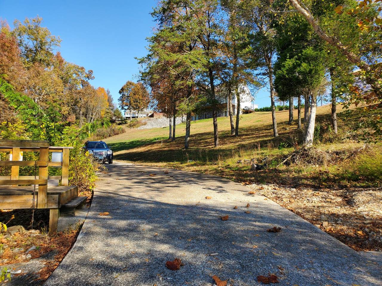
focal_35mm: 26
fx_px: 287
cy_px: 143
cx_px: 191
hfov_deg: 67.3
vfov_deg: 53.1
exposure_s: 1/683
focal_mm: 4.3
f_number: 2.4
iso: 50
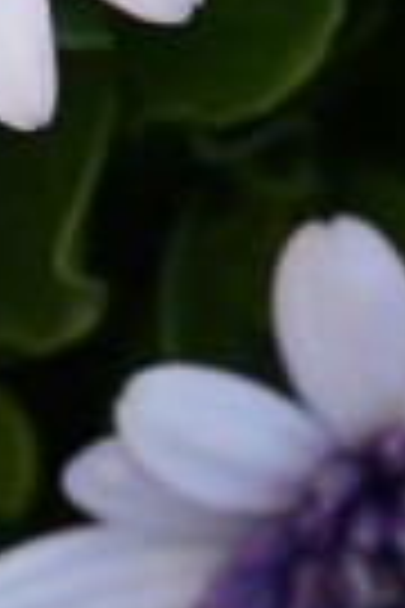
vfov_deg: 4.6
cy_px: -275
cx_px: -214
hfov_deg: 3.1
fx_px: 7543
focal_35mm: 447
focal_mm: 105
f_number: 11
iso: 200
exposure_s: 1/160
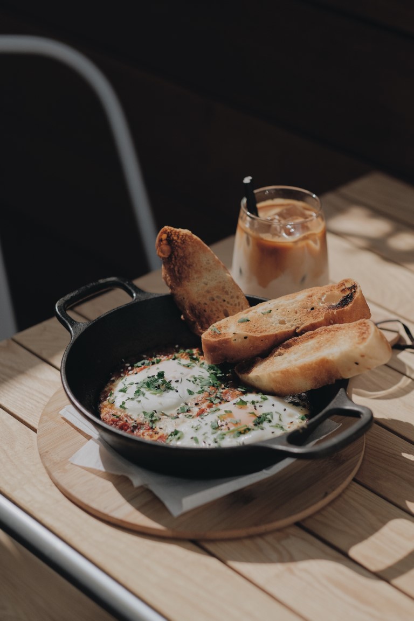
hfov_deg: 16.3
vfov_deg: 24.2
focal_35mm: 84
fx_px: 1450
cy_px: 310
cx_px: 207
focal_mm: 56
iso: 800
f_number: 2.2
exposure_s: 1/23000
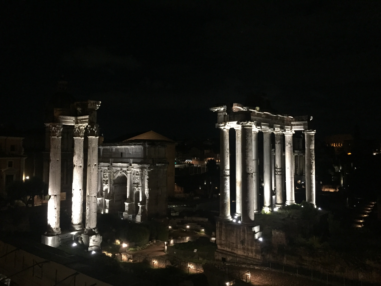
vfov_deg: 48.2
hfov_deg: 61.7
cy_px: 143
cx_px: 190
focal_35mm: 29
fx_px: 319
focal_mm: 4.15
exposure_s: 1/17
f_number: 2.2
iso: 320
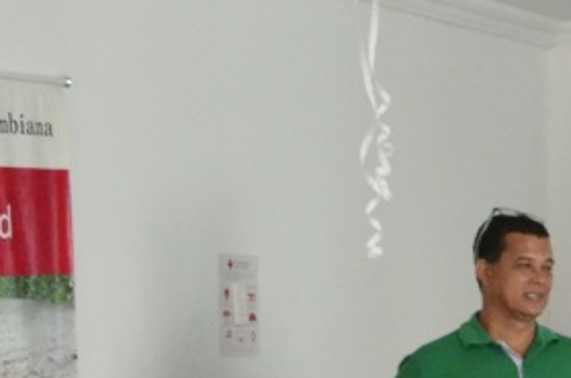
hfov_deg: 11.6
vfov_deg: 9.3
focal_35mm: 145
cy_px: 425
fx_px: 2296
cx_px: 1383
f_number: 3.5
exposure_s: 1/100
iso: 2500
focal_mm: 18
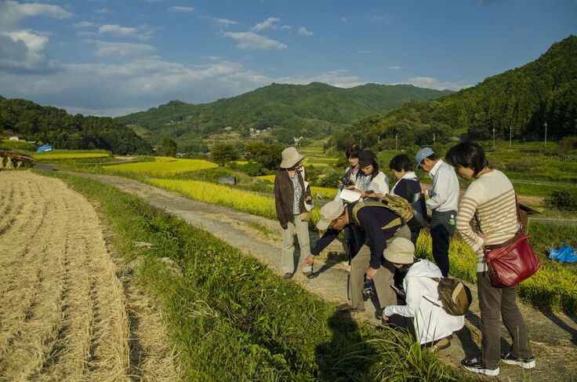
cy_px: 191
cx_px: 288
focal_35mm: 27
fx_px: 432
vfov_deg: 47.7
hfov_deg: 67.5
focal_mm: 18
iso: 200
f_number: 5.6
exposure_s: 1/3200
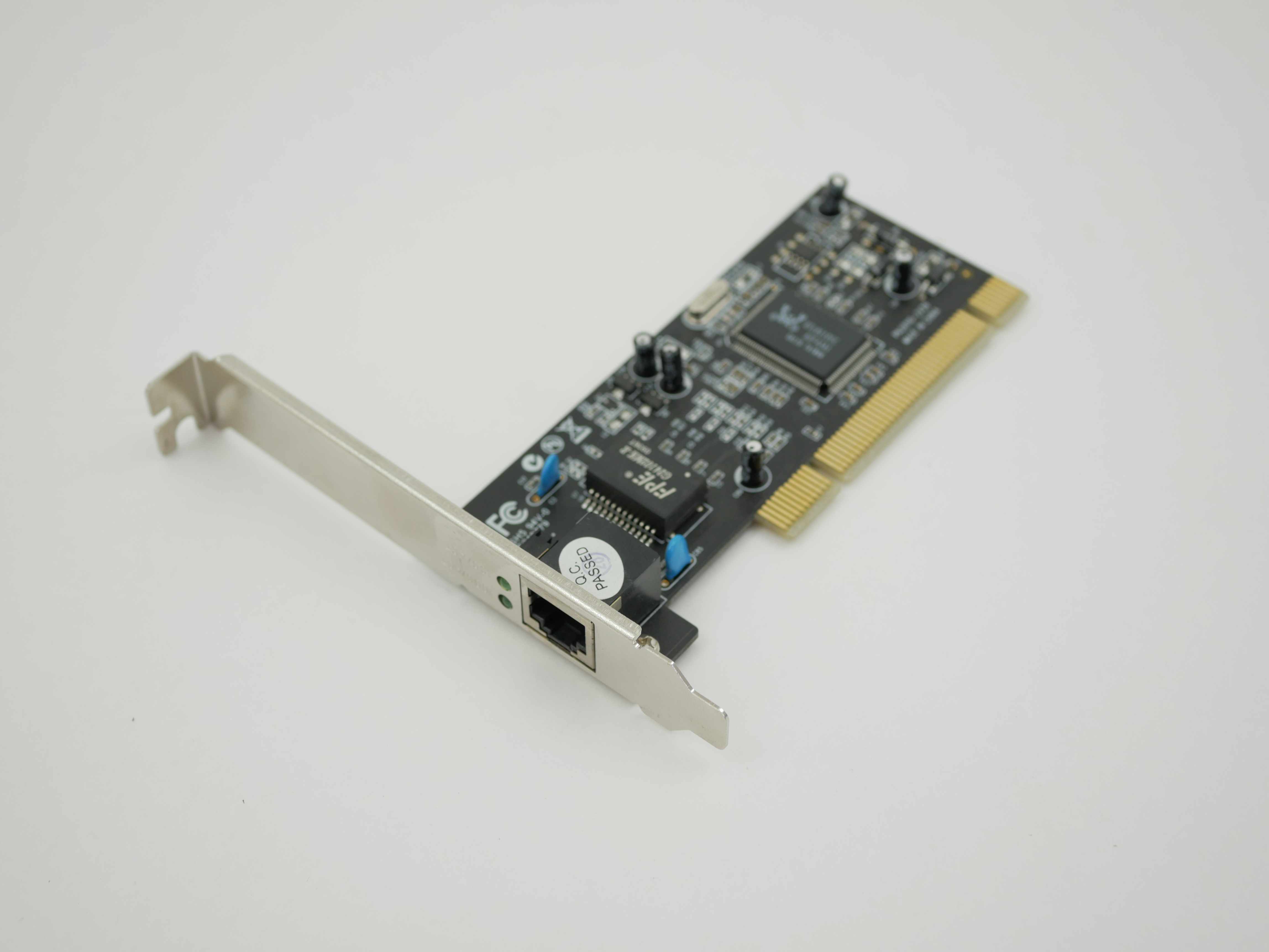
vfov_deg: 24.4
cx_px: 634
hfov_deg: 32.2
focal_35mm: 60
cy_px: 476
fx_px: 2200
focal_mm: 30
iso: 200
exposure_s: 1/125
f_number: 3.5
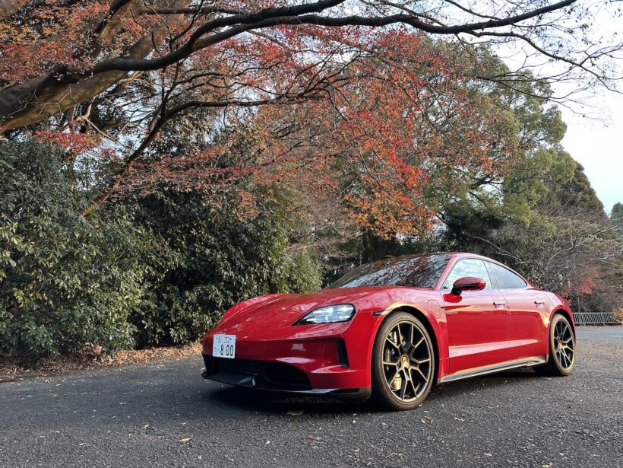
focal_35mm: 24
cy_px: 234
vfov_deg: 56.8
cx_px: 312
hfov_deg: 71.6
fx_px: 432
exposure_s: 1/111
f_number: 1.78
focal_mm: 6.86
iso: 160
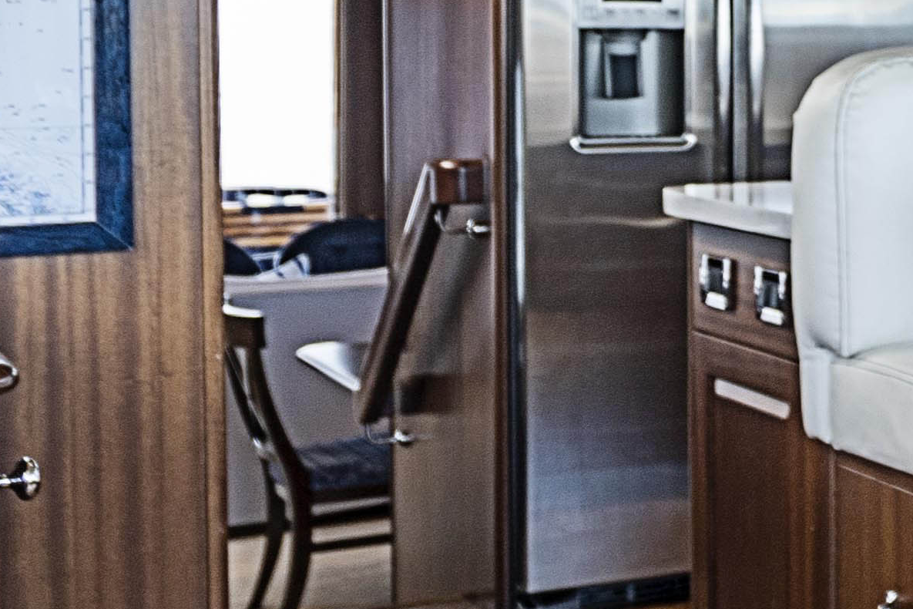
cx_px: 1623
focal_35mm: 81
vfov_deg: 16.6
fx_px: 2054
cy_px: 72
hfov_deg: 19.2
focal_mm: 16
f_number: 4
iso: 400
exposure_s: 1/100
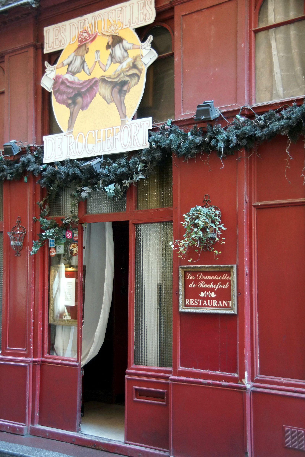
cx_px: 152
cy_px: 228
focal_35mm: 45
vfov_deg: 43.6
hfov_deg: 29.9
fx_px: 572
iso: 800
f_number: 4
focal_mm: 30
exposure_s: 1/60
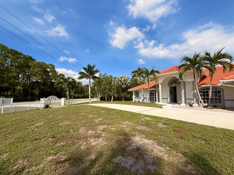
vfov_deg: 85.7
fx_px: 95
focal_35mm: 14
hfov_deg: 102.1
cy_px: 88
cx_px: 117
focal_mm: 2.22
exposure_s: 1/2717
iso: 50
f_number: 2.2
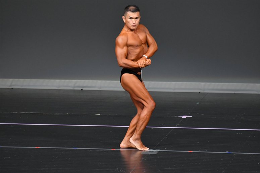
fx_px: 2707
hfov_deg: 5.5
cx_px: 130
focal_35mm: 375
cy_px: 86
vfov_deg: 3.7
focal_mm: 250
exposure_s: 1/400
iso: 4000
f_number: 5.6
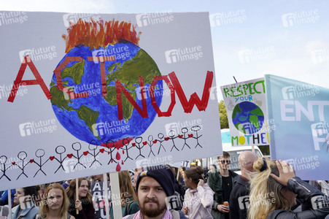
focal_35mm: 29
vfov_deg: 44.9
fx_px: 265
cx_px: 164
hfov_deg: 63.7
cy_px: 110
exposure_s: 1/125
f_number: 9
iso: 160
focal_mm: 29
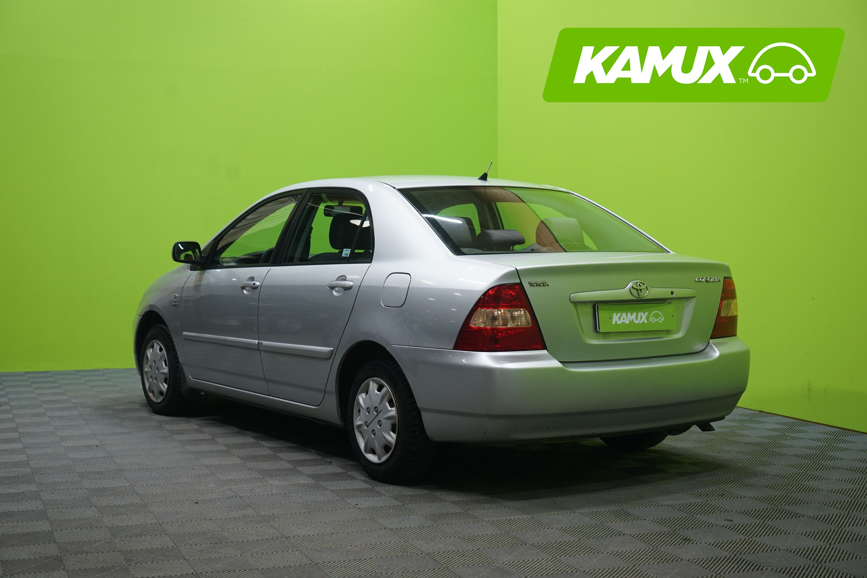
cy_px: 289
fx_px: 1228
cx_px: 434
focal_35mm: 51
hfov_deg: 38.9
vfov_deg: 26.5
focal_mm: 51
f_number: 5
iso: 640
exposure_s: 1/20
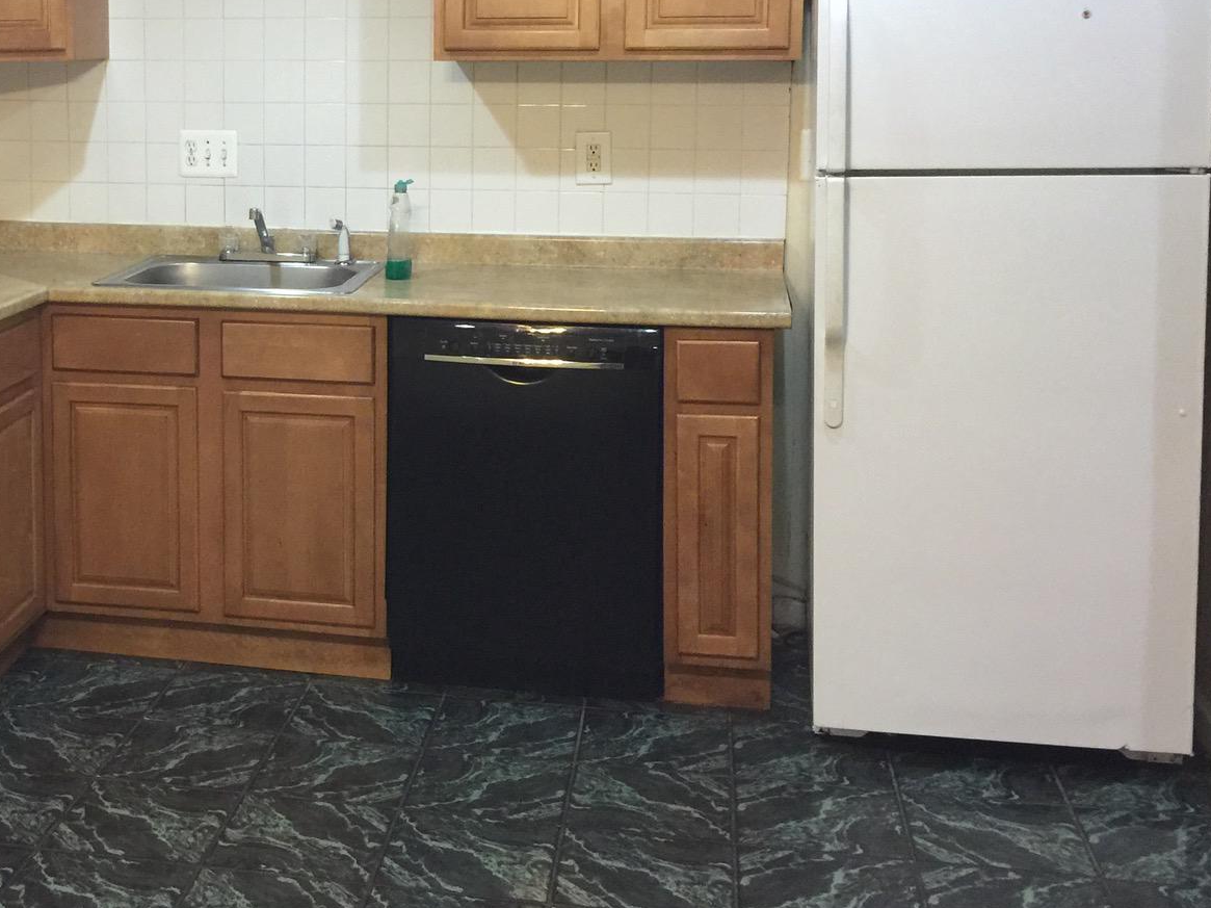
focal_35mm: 51
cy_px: 254
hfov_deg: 36.4
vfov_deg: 28.2
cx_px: 259
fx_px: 1784
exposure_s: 1/15
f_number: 2.2
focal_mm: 4.15
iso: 100
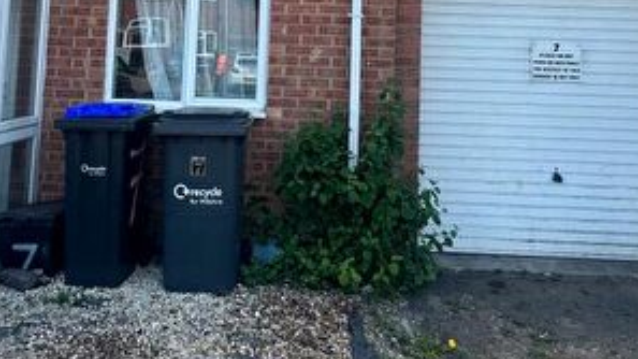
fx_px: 609
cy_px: 8
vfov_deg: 30.7
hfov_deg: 55.2
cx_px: 281
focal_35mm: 36
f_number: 2.2
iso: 40
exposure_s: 1/801
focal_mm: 2.22
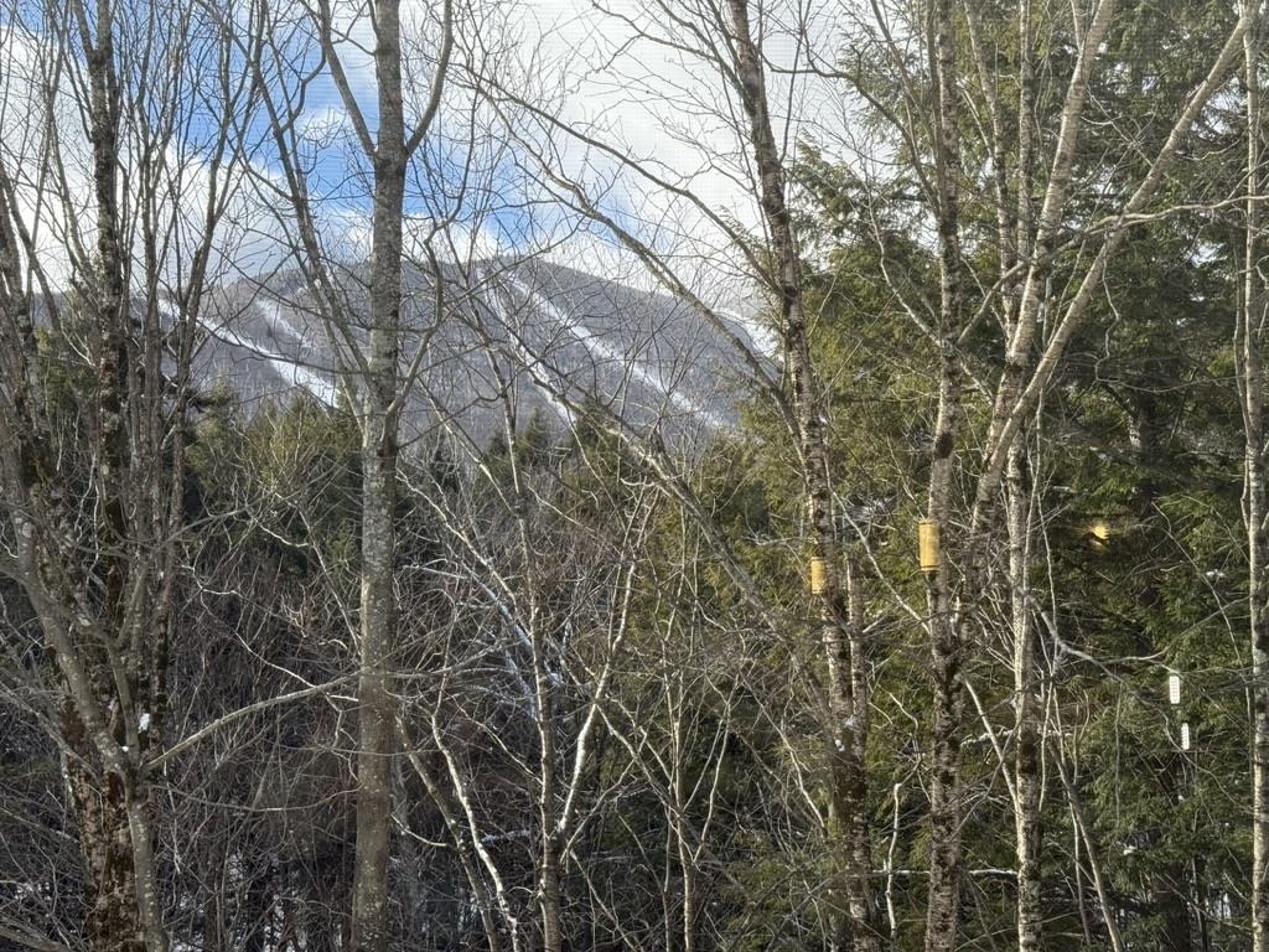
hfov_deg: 39.7
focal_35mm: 48
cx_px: 634
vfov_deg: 30.3
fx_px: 1760
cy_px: 476
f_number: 1.78
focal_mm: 6.76
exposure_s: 1/1116
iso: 80
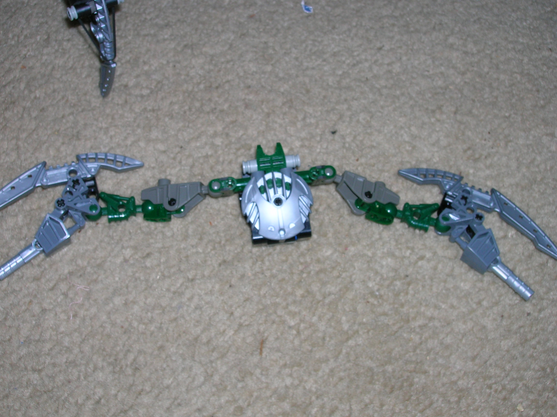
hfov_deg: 41.3
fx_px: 740
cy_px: 208
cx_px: 278
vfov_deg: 31.5
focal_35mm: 46
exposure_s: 1/60.1
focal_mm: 7.7
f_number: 5.4
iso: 50
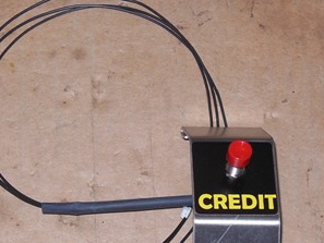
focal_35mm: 86
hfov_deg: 22.7
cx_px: 123
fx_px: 805
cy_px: 160
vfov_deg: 17.1
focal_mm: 10.2
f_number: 4.1
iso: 125
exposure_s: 1/60
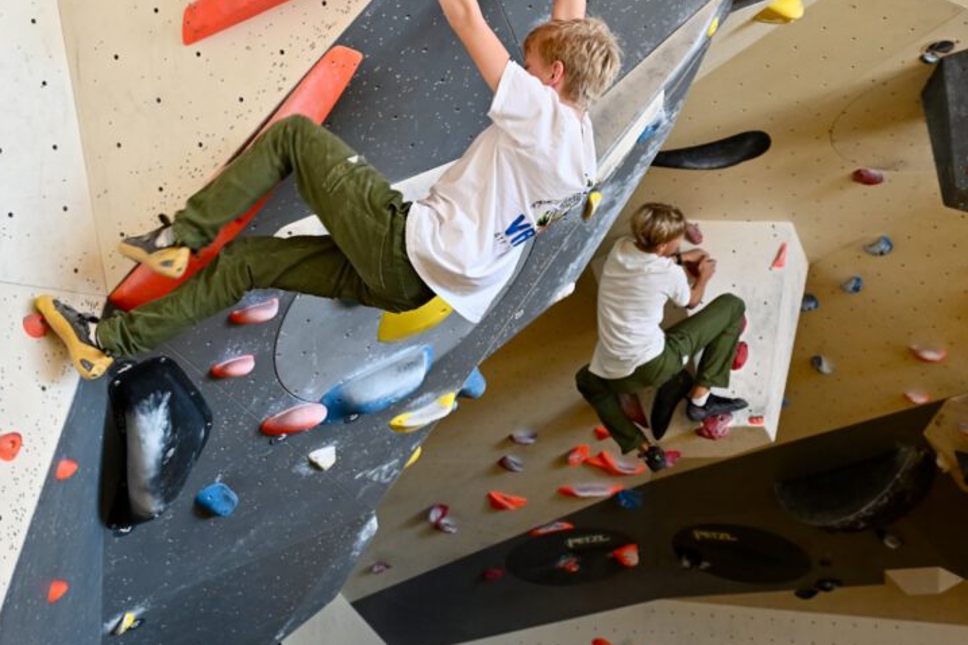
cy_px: 358
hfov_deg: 42.1
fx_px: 1257
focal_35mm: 47
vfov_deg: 28.8
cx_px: 481
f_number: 4.5
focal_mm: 30.5
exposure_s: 1/125
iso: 1250
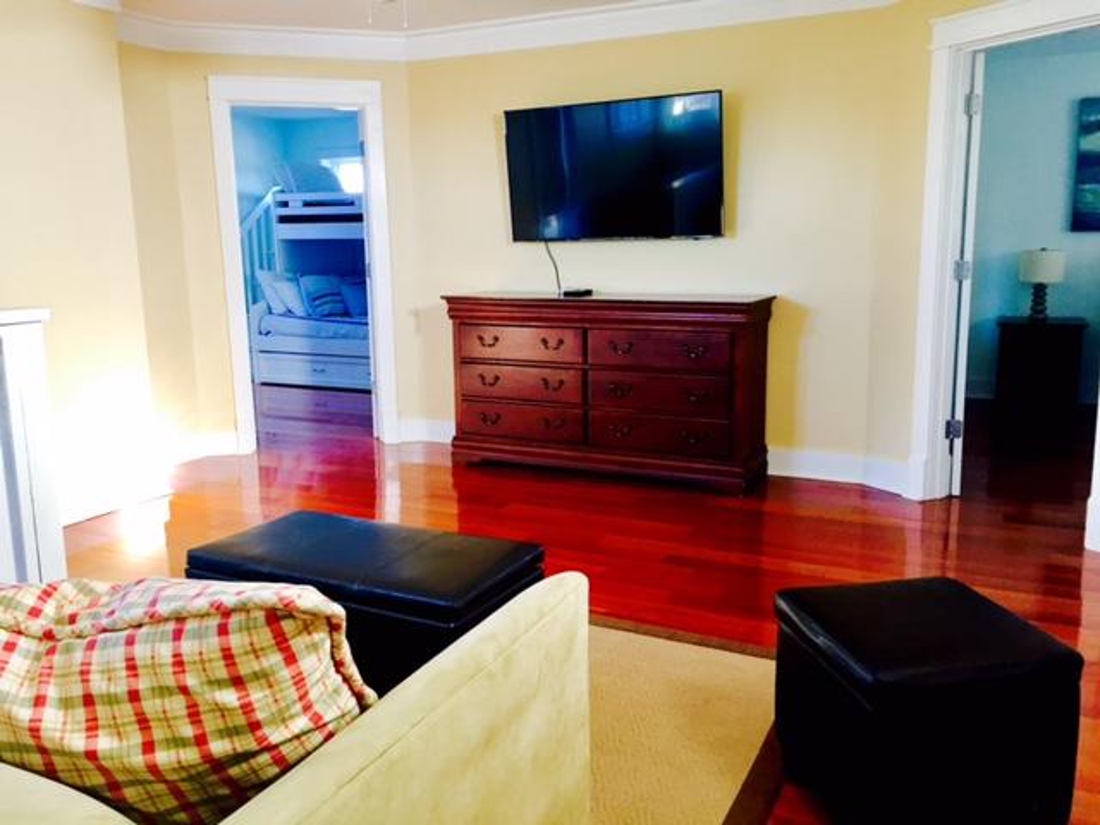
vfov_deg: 48.2
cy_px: 412
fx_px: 922
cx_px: 550
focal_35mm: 29
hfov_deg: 61.7
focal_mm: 4.15
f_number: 2.2
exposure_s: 1/30
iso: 80
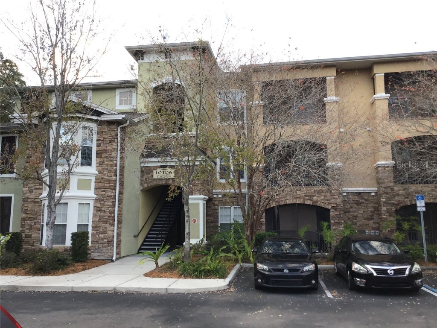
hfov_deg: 58.4
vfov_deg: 45.4
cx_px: 218
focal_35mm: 31
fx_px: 391
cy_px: 164
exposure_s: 1/120
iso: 40
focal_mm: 3.3
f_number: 2.4
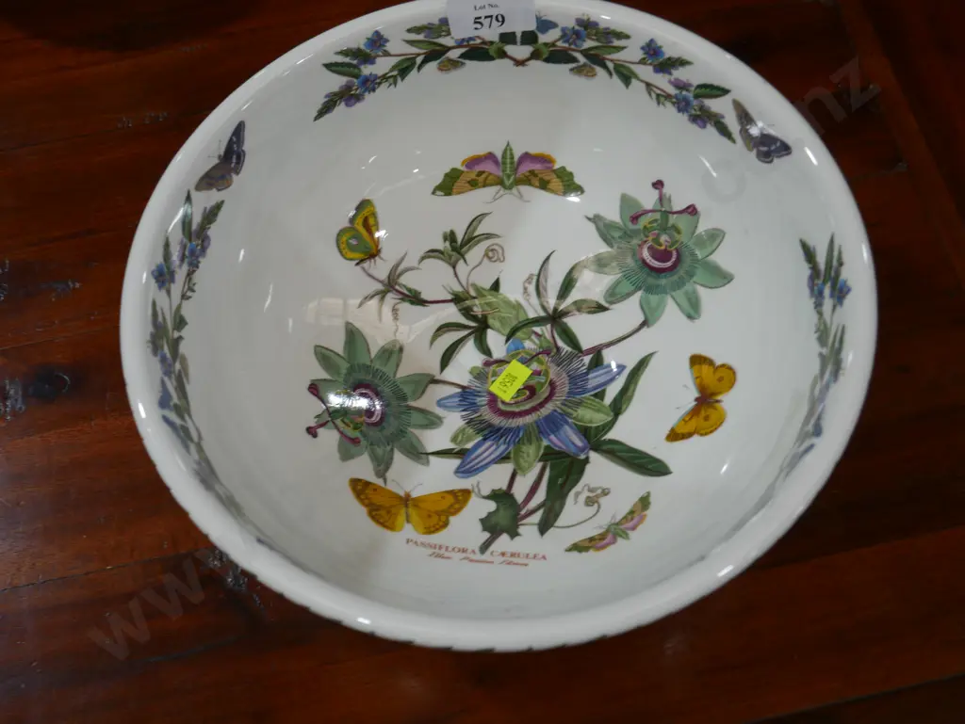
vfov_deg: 36.0
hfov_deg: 46.8
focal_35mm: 40
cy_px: 362
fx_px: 1116
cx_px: 482
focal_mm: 20
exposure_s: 1/60
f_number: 4.5
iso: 200
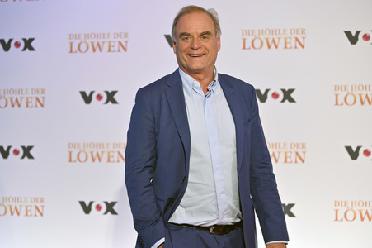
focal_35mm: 70
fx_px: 723
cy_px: 124
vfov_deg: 19.4
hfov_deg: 28.9
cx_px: 186
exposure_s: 1/400
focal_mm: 70
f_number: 2.8
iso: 1250
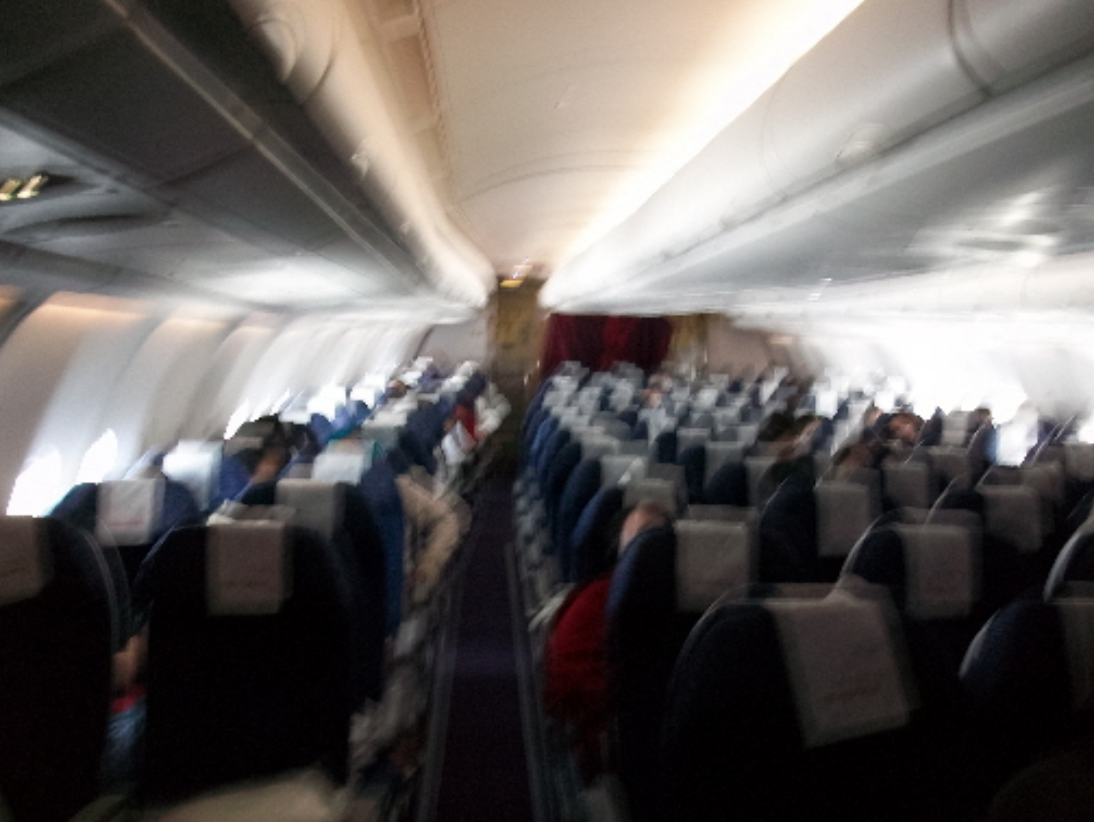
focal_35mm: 36
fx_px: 1139
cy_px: 458
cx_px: 555
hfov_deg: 51.3
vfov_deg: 39.6
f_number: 2.8
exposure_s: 1/8
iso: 160
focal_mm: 5.7
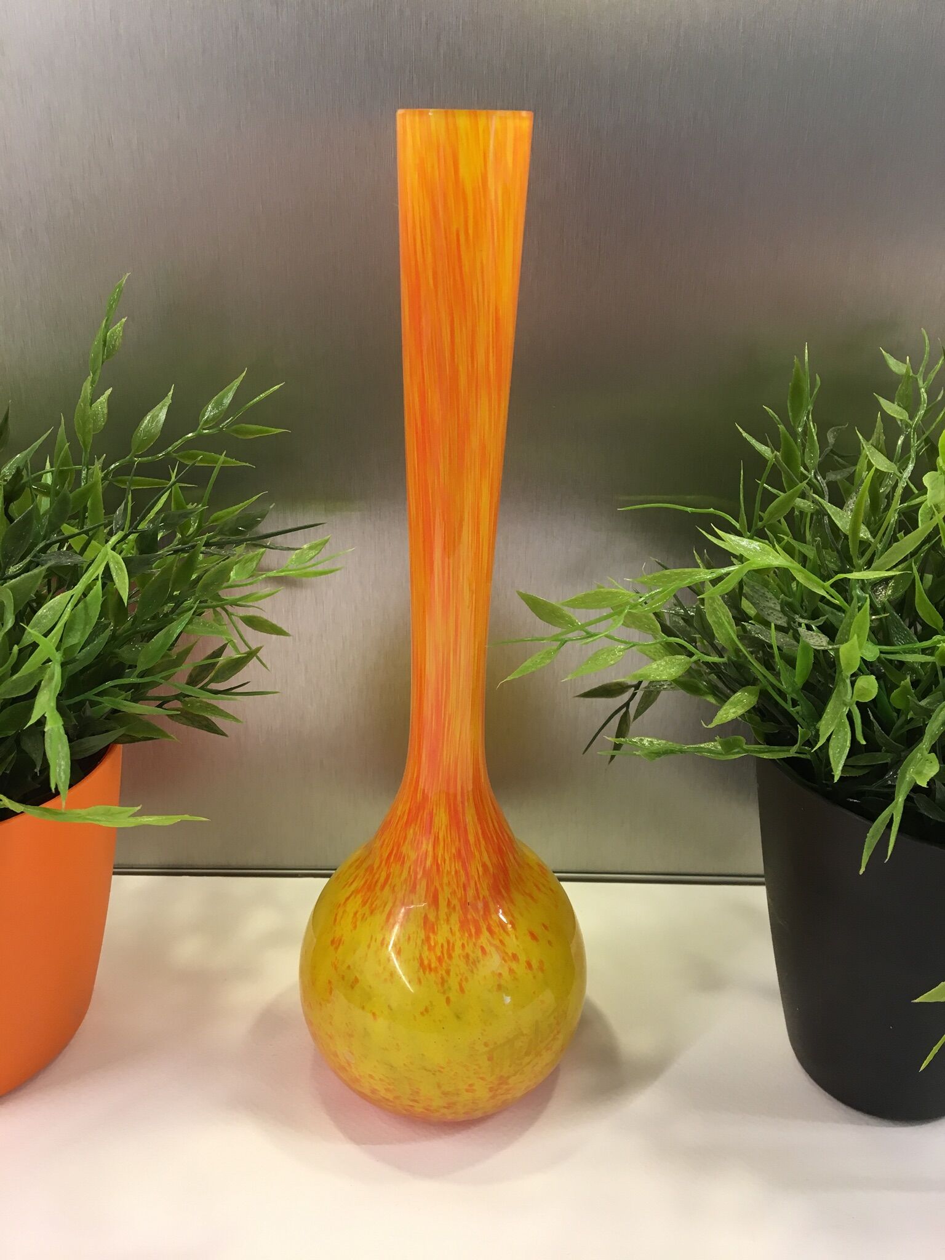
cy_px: 630
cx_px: 472
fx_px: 1056
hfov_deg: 48.2
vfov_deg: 61.7
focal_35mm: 29
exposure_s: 1/33
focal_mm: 4.15
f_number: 2.2
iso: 80
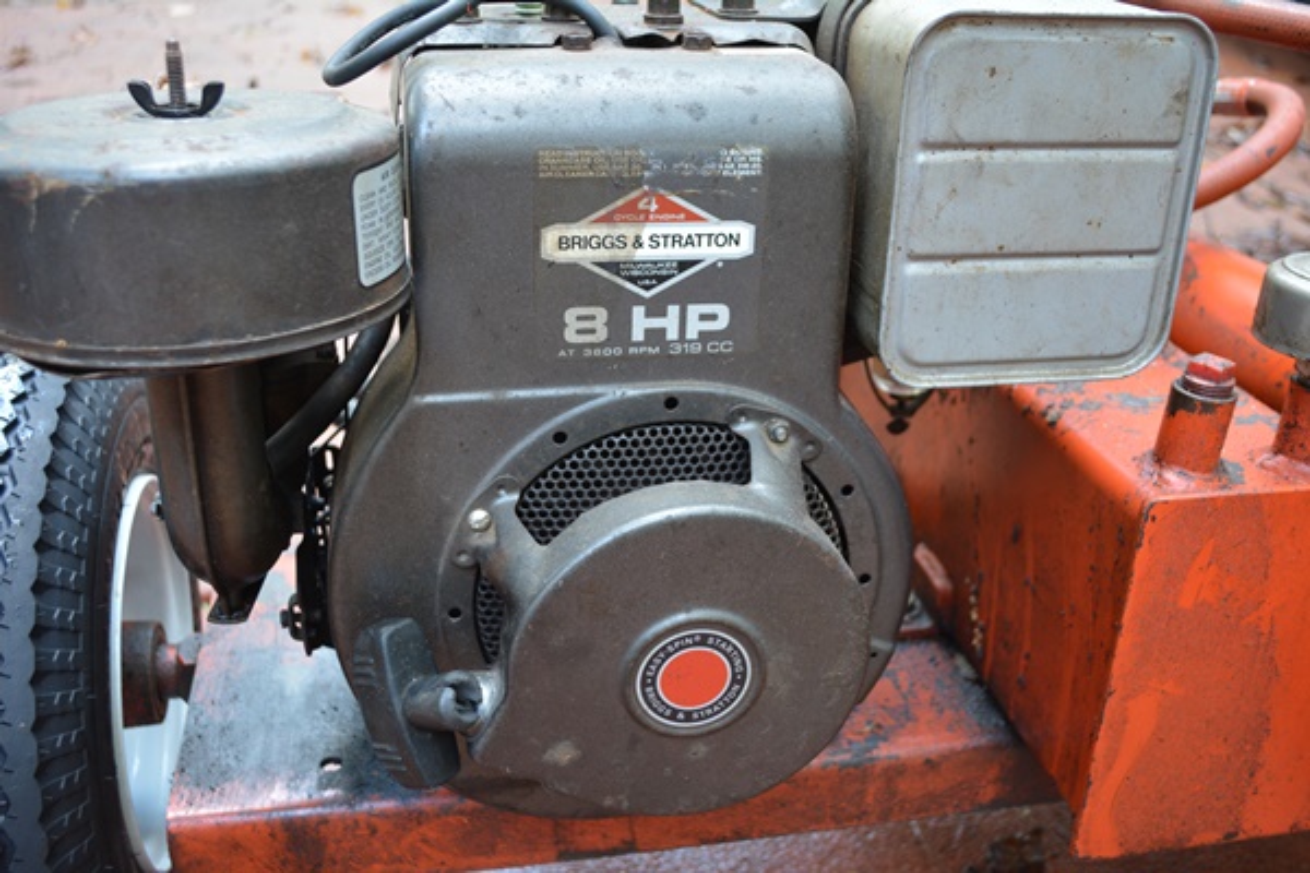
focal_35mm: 36
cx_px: 655
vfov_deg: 36.9
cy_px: 436
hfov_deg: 53.1
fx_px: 1310
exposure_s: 1/60
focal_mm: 24
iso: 500
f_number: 4
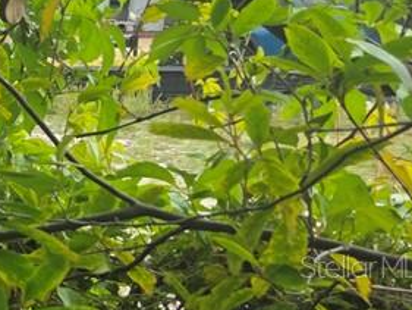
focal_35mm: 131
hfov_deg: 11.1
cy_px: 266
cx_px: -735
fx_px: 1560
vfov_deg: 11.3
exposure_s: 1/1925
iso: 80
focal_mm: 6.3
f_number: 1.7
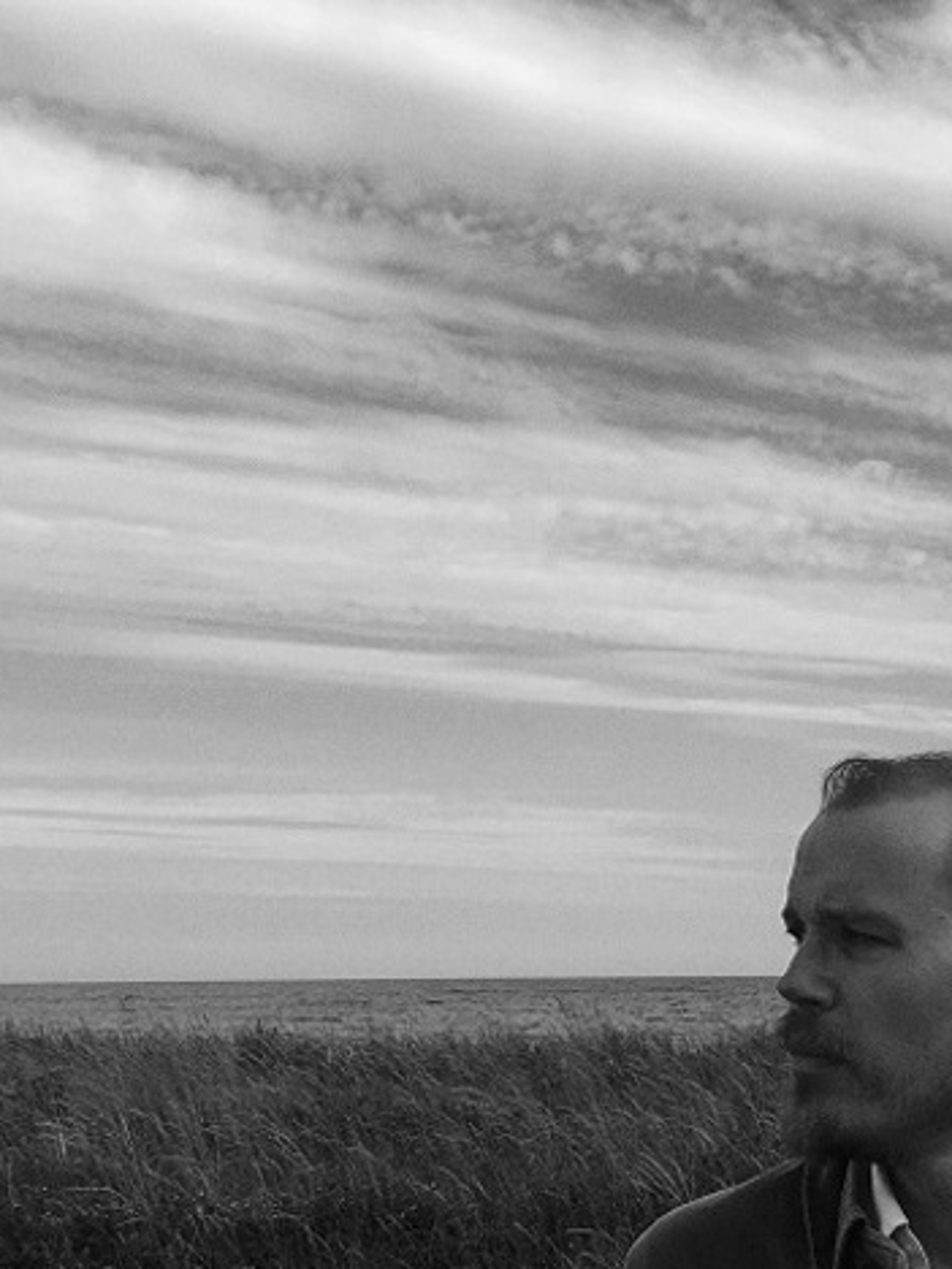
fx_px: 2200
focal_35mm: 60
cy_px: 620
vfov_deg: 32.2
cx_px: 622
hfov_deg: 24.3
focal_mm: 4.15
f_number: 2.2
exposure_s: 1/1479
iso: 25
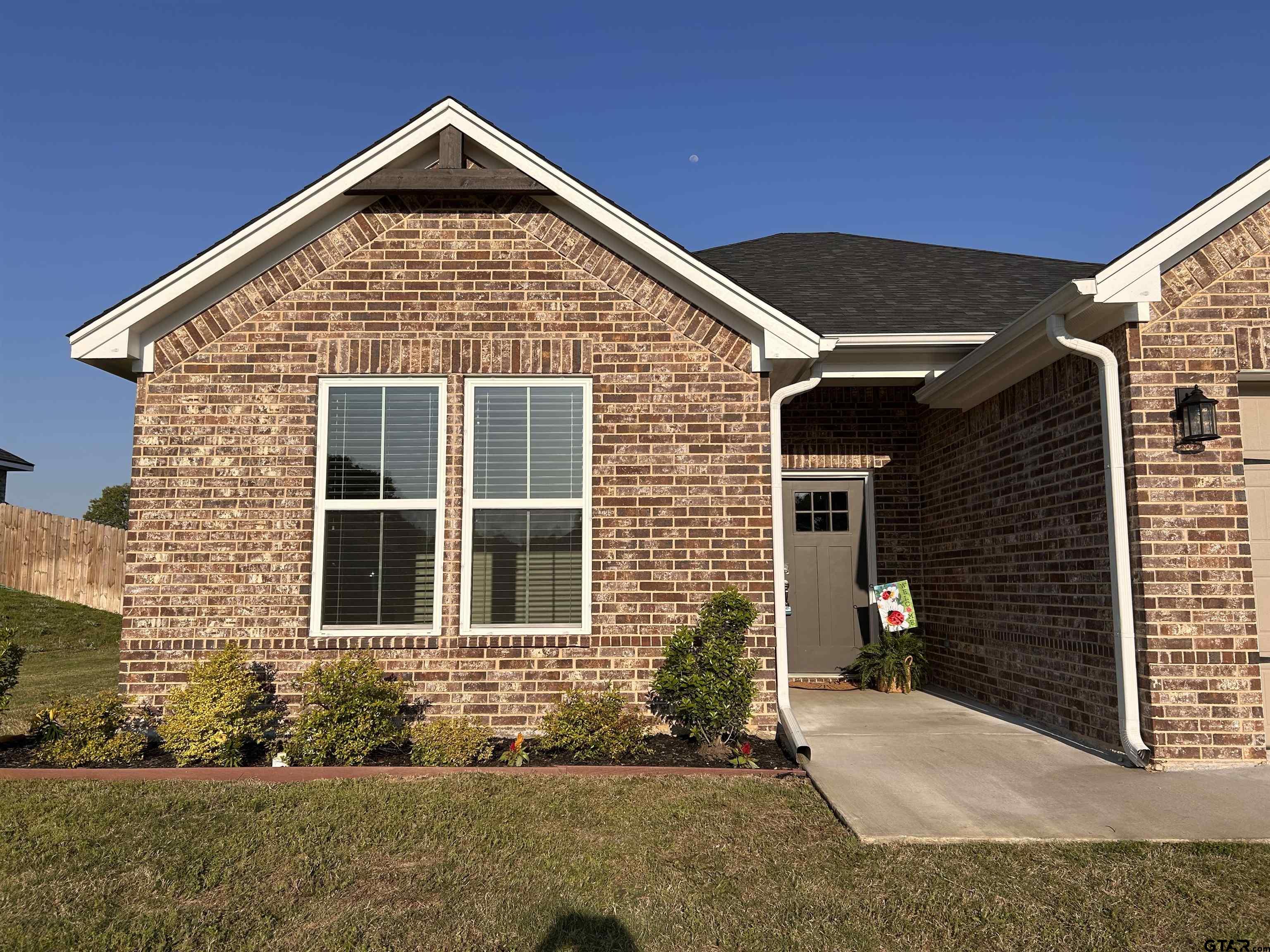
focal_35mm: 26
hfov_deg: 67.3
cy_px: 476
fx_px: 954
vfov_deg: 53.1
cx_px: 635
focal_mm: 5.7
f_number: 1.5
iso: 50
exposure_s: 1/5319
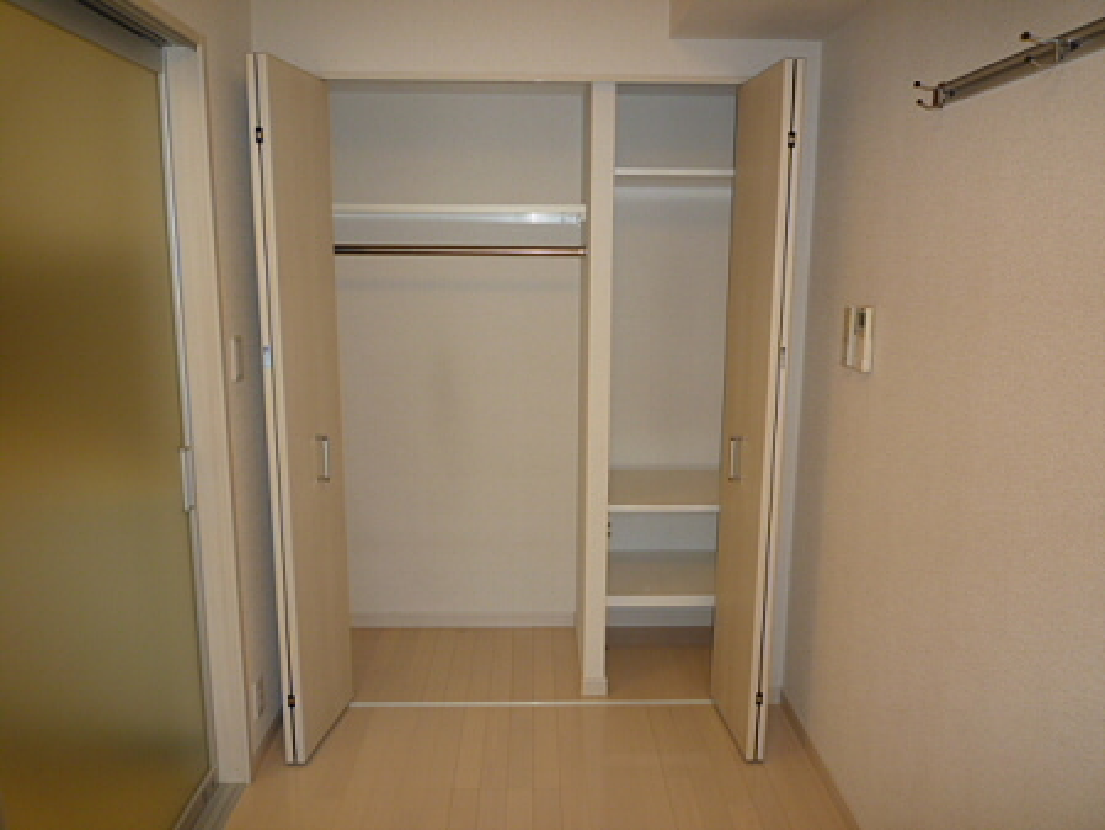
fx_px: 798
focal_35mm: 25
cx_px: 552
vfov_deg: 54.9
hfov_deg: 69.4
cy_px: 415
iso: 100
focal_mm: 4.4
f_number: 2.8
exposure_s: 1/30
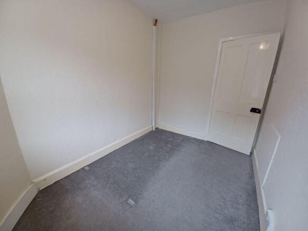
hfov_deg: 106.2
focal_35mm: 13
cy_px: 116
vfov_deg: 89.9
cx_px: 154
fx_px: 116
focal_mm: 1.42
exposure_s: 1/33.3
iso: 160
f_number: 2.2
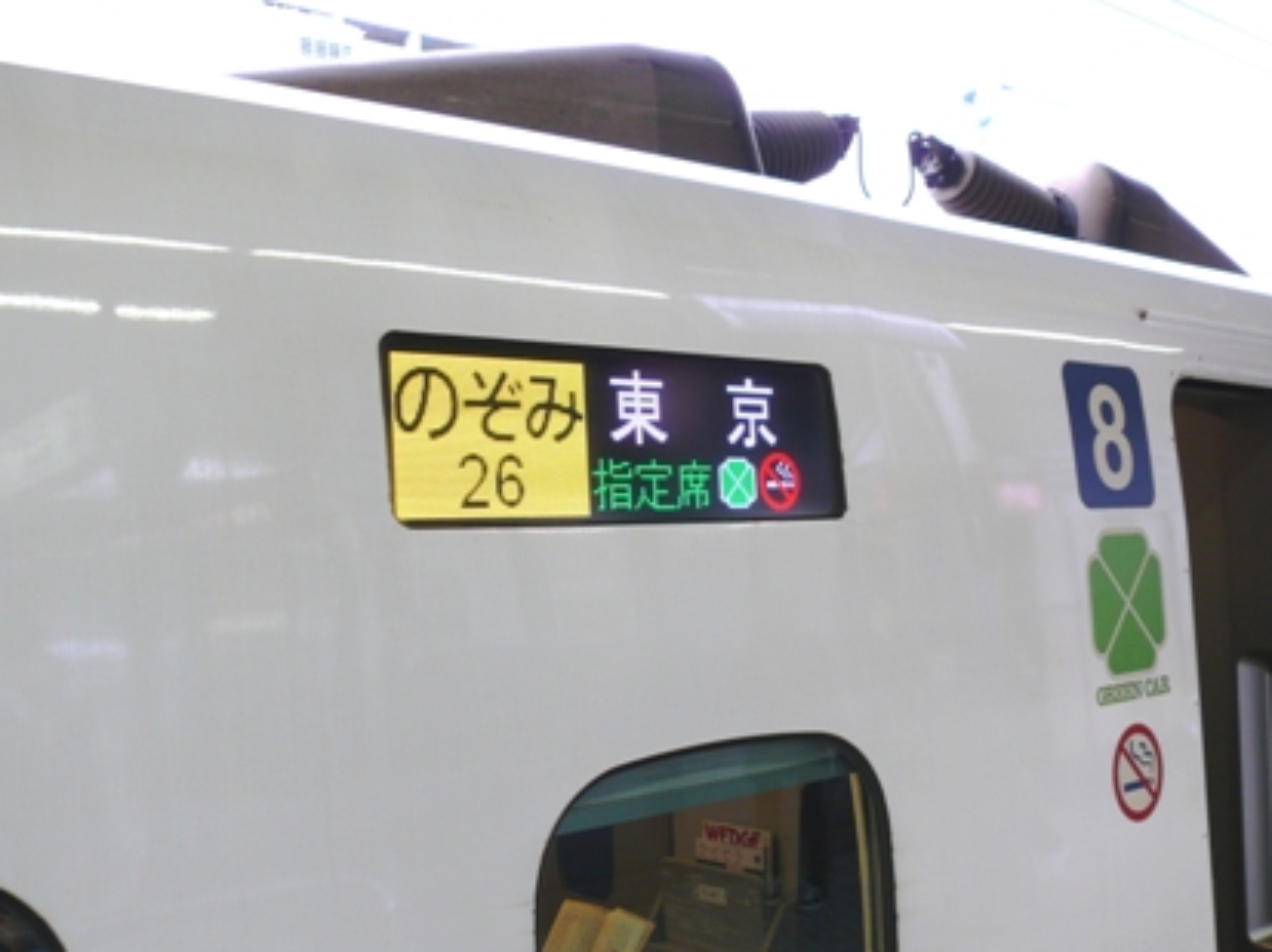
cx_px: 619
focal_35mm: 38
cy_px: 481
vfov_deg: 37.7
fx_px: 1395
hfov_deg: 49.0
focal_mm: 7.4
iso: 100
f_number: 2.8
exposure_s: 1/50
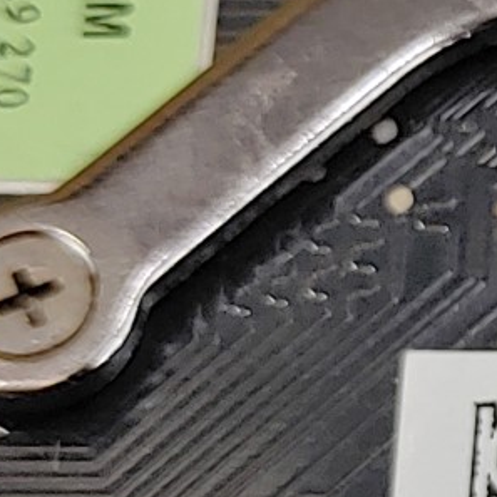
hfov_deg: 7.9
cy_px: 455
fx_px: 3411
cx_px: 1021
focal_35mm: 210
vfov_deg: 8.3
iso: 50
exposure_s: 1/252
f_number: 1.8
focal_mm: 4.36
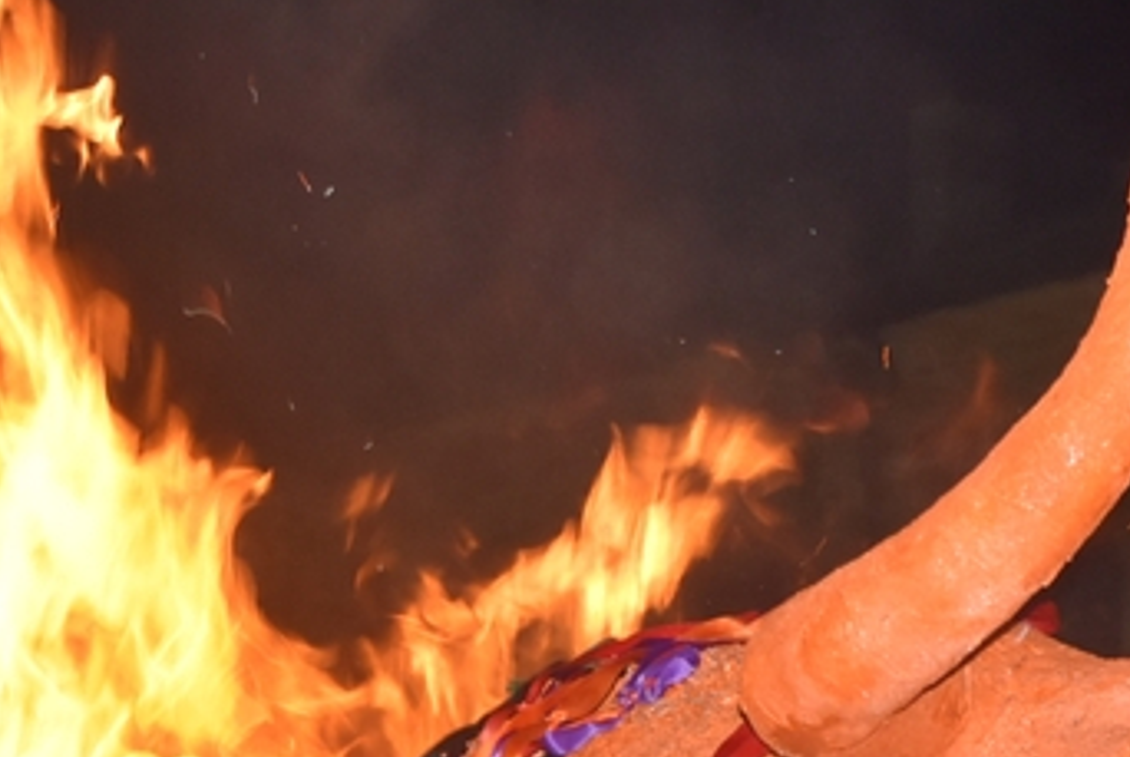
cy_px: 1223
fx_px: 6286
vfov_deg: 6.8
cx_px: 248
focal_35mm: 200
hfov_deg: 10.2
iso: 800
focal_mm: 38
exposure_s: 1/125
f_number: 5.6
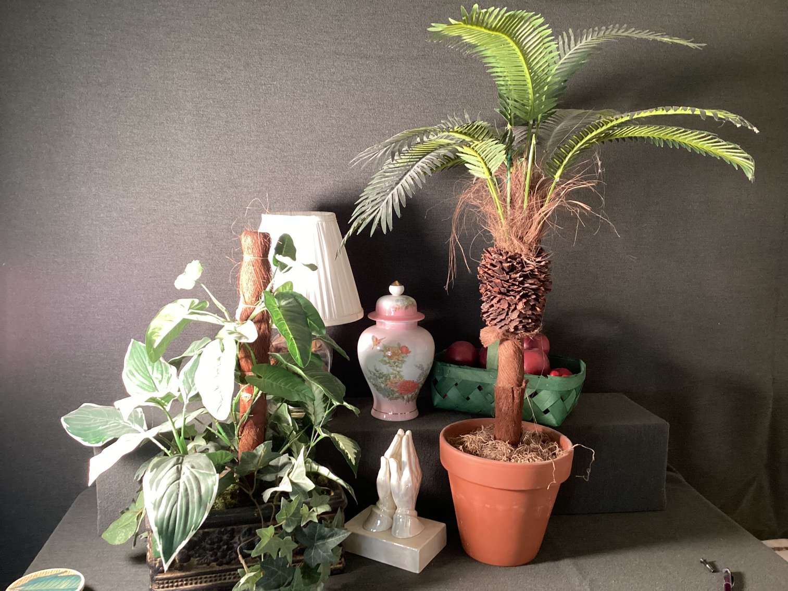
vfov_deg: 45.4
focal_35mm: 31
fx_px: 706
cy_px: 296
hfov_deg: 58.3
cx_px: 394
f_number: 2.4
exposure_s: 1/50
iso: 250
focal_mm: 3.3
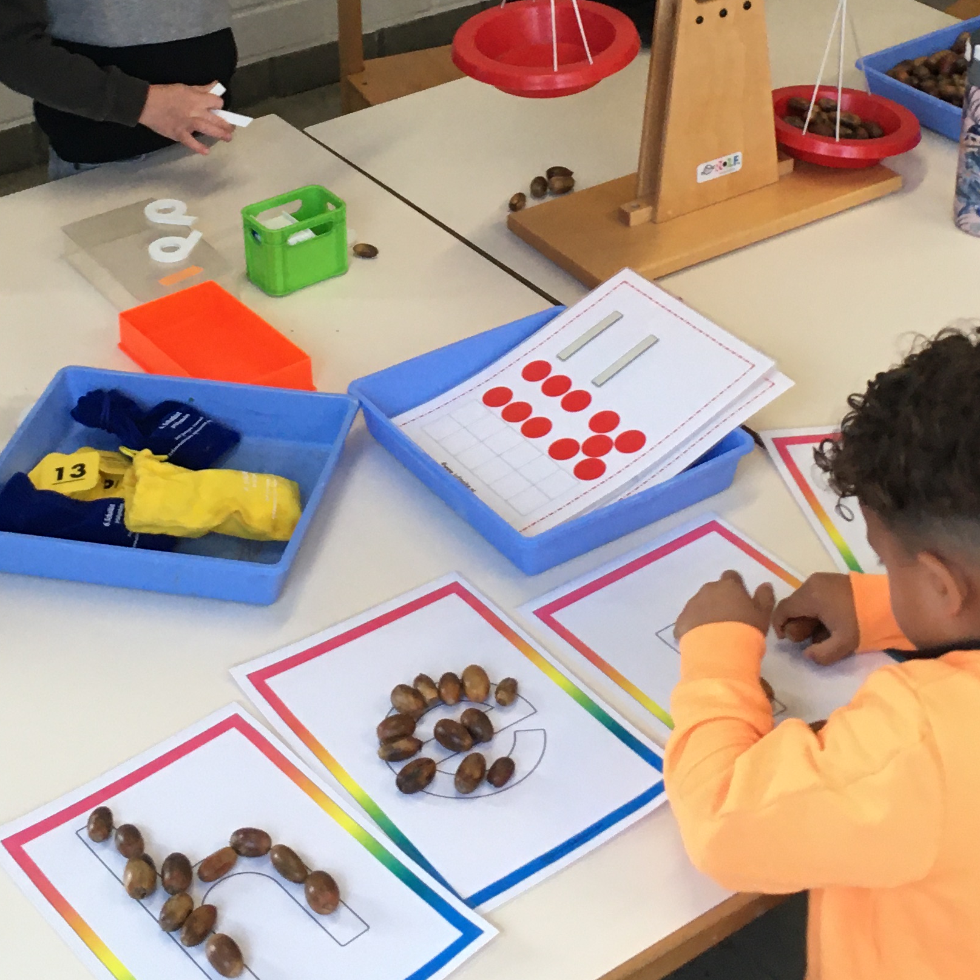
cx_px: 448
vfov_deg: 26.1
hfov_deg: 26.9
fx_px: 2050
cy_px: 124
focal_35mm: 64
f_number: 2.2
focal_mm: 4.15
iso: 50
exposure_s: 1/33
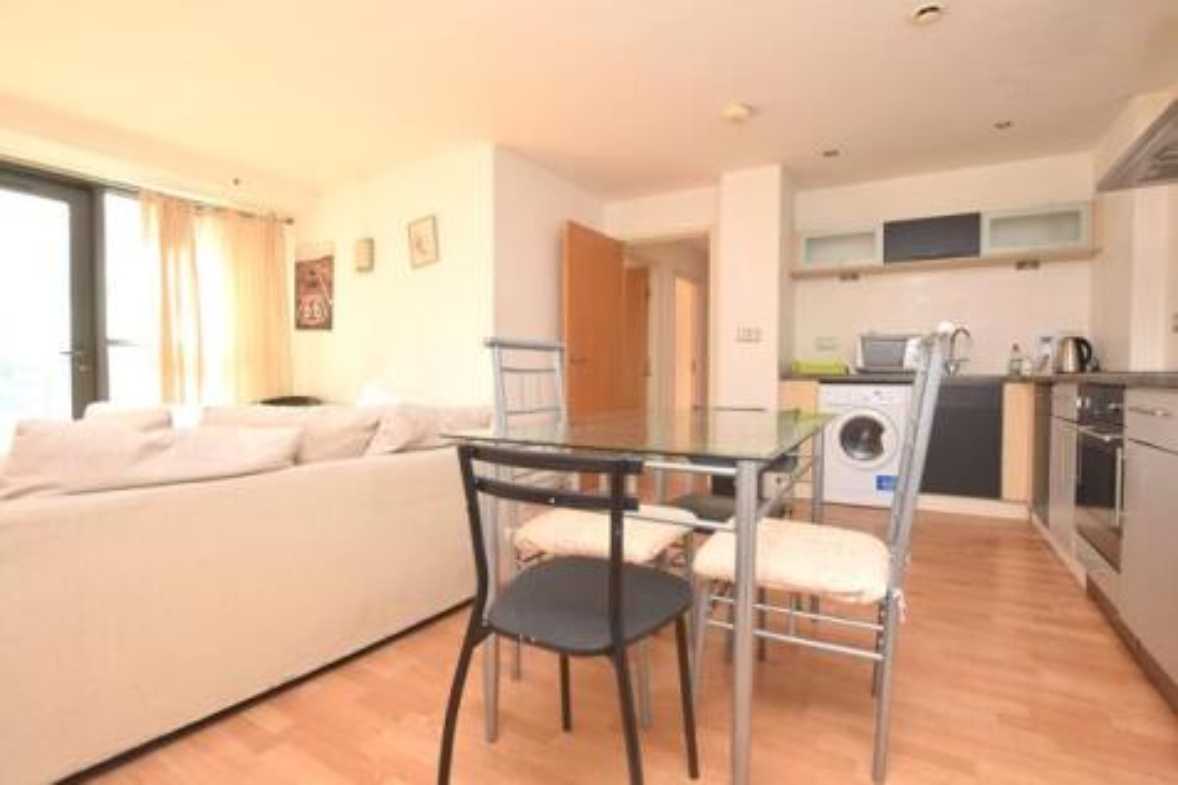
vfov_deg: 77.3
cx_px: 589
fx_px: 491
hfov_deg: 100.4
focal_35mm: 15
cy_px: 392
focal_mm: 10
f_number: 5.6
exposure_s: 1/125
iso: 360
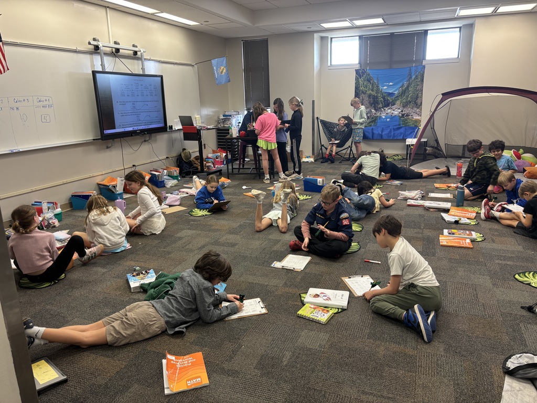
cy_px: 202
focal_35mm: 26
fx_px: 403
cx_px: 268
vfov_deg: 53.1
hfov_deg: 67.3
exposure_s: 1/60
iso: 80
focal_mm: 5.96
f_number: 1.6
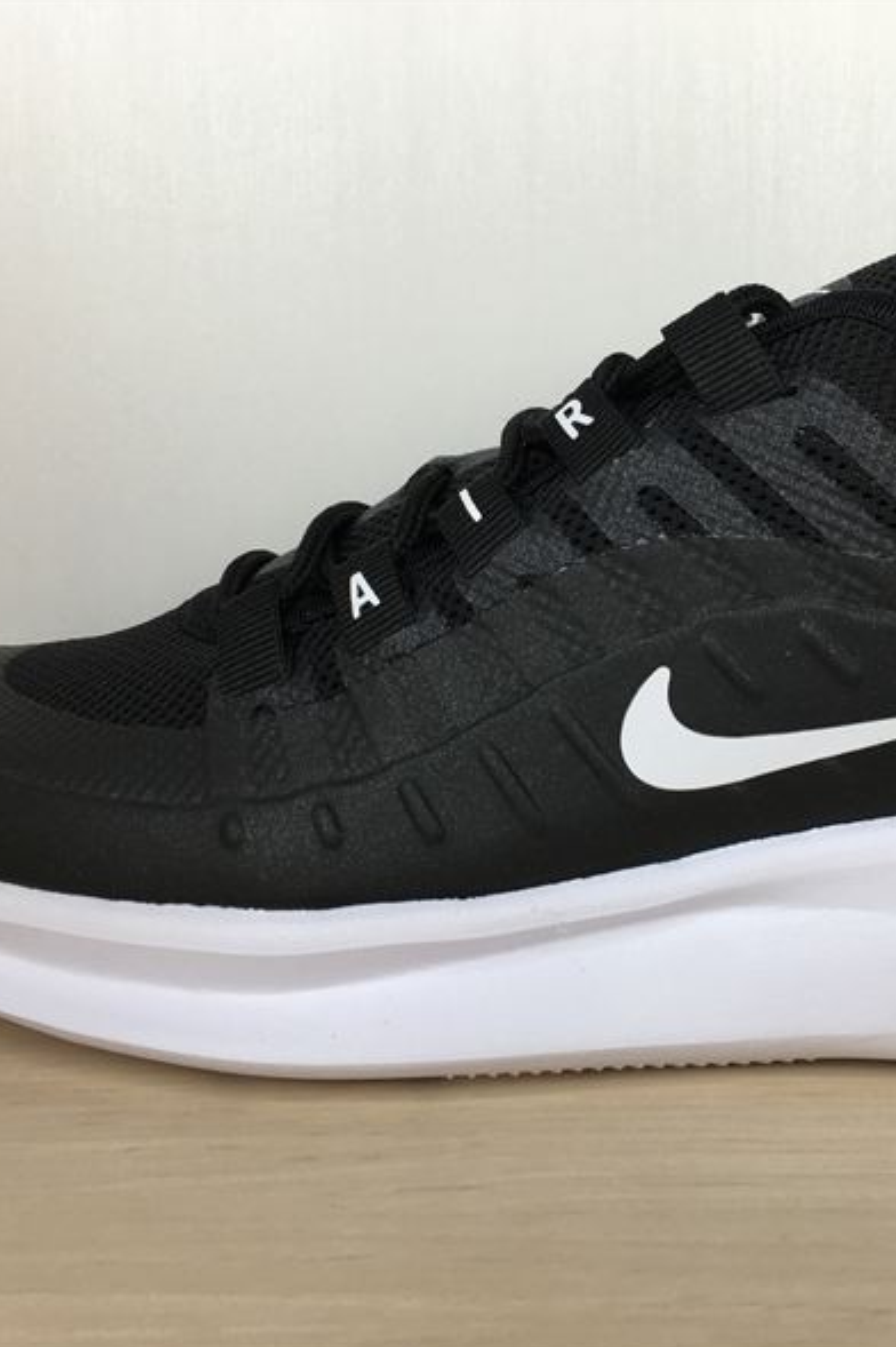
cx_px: 658
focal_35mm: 41
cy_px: 675
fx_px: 1532
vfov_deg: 47.4
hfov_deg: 32.1
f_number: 2.2
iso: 32
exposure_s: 1/120
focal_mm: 4.15
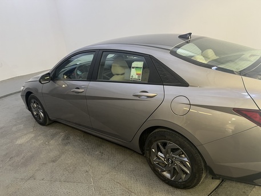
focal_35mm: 26
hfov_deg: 67.3
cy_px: 98
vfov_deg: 53.1
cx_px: 130
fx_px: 196
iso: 200
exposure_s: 1/60
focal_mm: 5.7
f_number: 1.5
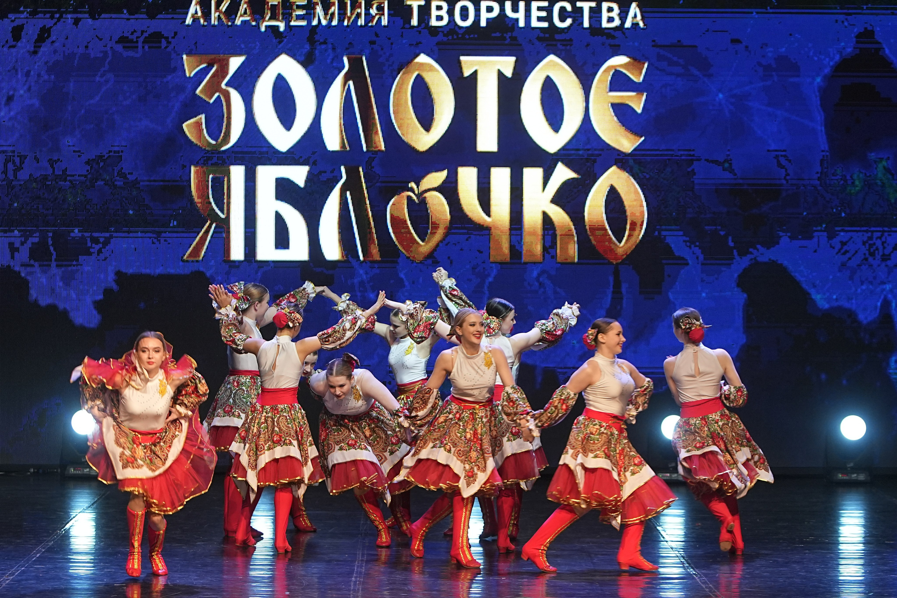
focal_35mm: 127
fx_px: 3164
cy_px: 299
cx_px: 448
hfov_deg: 16.1
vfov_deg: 10.8
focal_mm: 85
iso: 1600
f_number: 4
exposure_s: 1/200
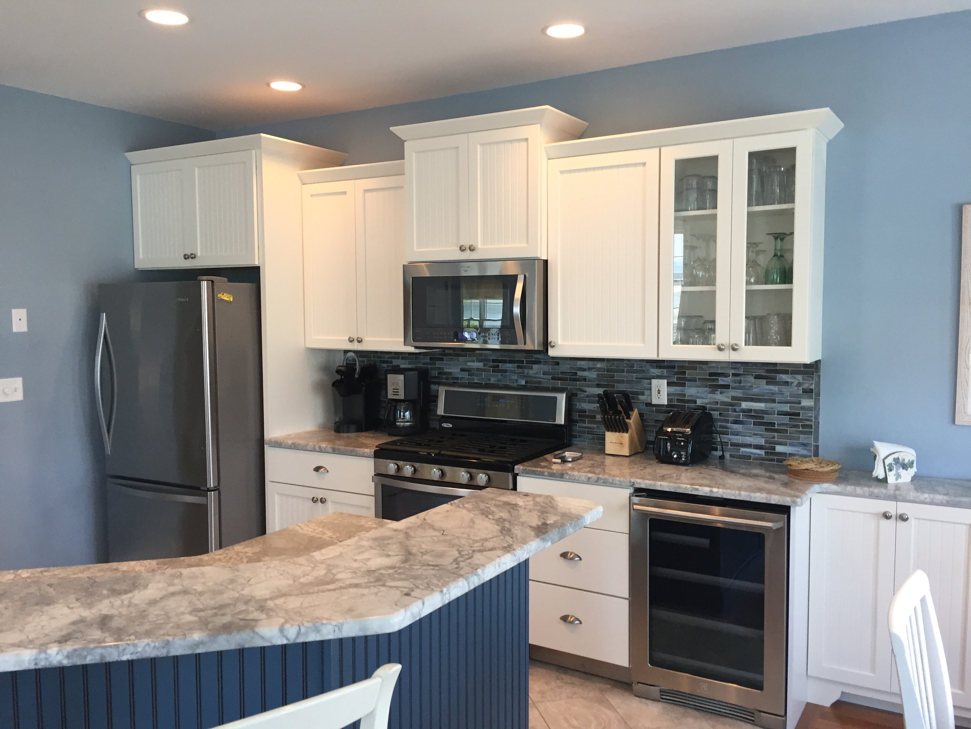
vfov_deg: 48.2
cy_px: 364
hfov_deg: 61.7
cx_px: 486
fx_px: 813
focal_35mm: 29
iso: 50
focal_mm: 4.15
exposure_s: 1/30
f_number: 2.2
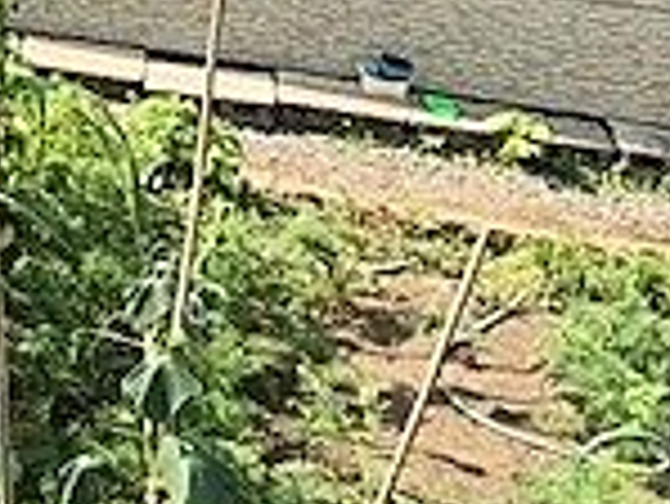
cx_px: -737
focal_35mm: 120
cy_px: -369
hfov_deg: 13.6
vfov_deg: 11.6
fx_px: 2324
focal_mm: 3.99
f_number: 1.8
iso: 20
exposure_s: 1/527
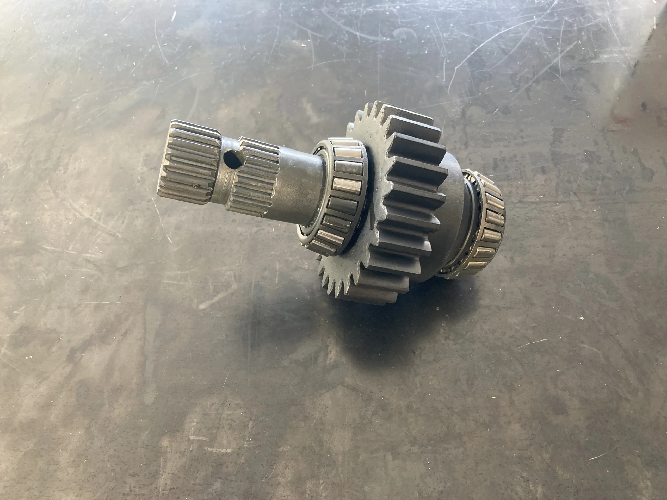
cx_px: 334
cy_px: 250
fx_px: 540
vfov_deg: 49.7
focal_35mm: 28
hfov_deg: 63.4
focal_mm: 3.99
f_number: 1.8
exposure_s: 1/60
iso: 160
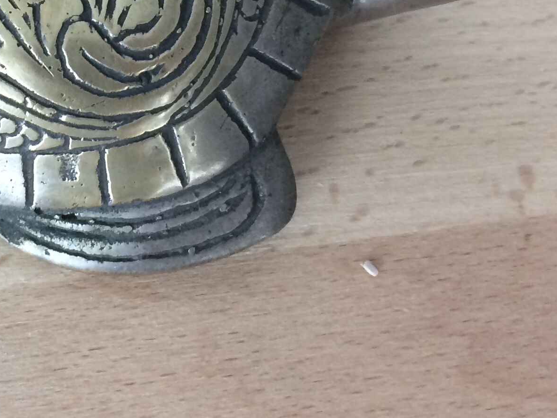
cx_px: 54
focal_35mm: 80
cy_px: -98
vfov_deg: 17.5
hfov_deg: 23.7
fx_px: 1287
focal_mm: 4.15
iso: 64
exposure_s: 1/33
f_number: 2.2
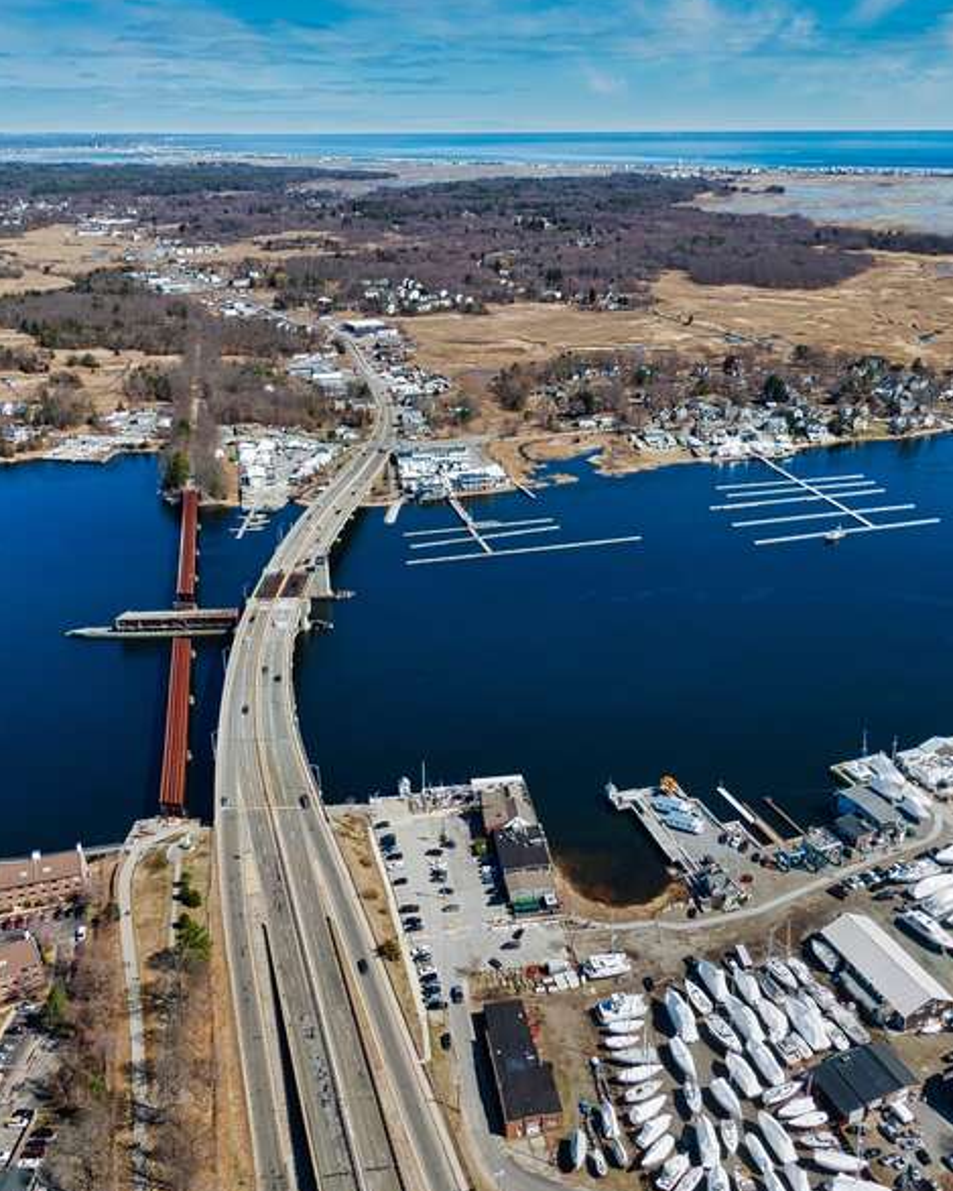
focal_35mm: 32
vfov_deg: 55.7
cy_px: 596
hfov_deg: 45.7
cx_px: 547
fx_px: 1128
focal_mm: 4.39
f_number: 2.8
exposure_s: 1/3200
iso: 100
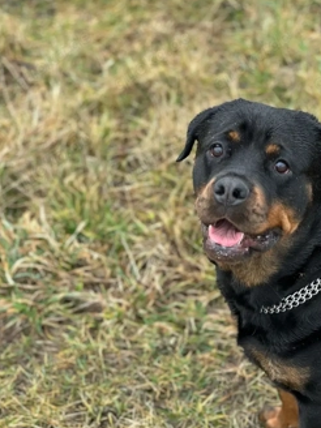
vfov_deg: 20.8
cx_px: 180
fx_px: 1162
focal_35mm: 94
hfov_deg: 15.7
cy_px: 176
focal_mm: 9
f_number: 2.8
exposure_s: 1/121
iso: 40
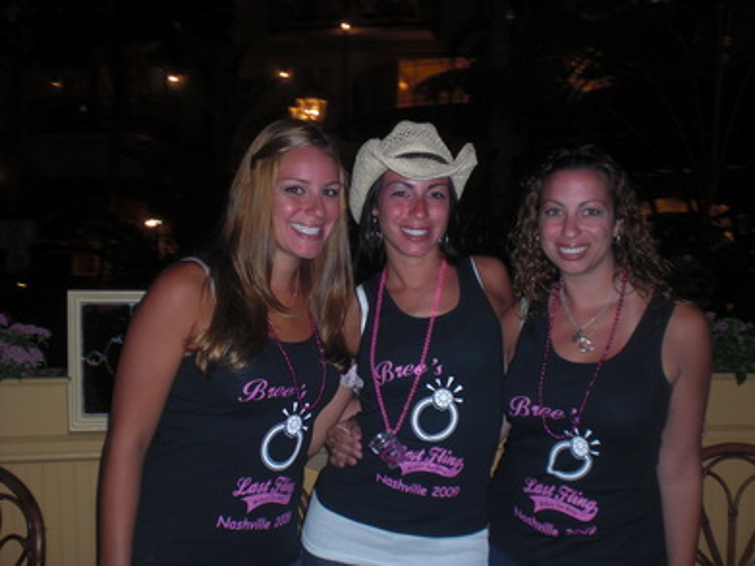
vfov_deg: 37.7
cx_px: 378
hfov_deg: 49.0
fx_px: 829
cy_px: 283
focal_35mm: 38
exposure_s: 1/30
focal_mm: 6.3
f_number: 3.1
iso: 64
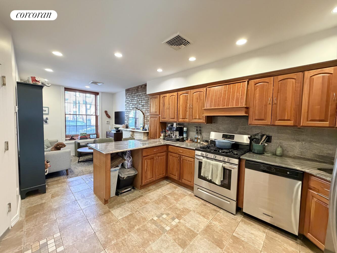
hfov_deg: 102.1
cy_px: 126
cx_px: 168
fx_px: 136
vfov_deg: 85.7
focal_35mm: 14
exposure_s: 1/60
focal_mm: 2.22
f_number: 2.2
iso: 800
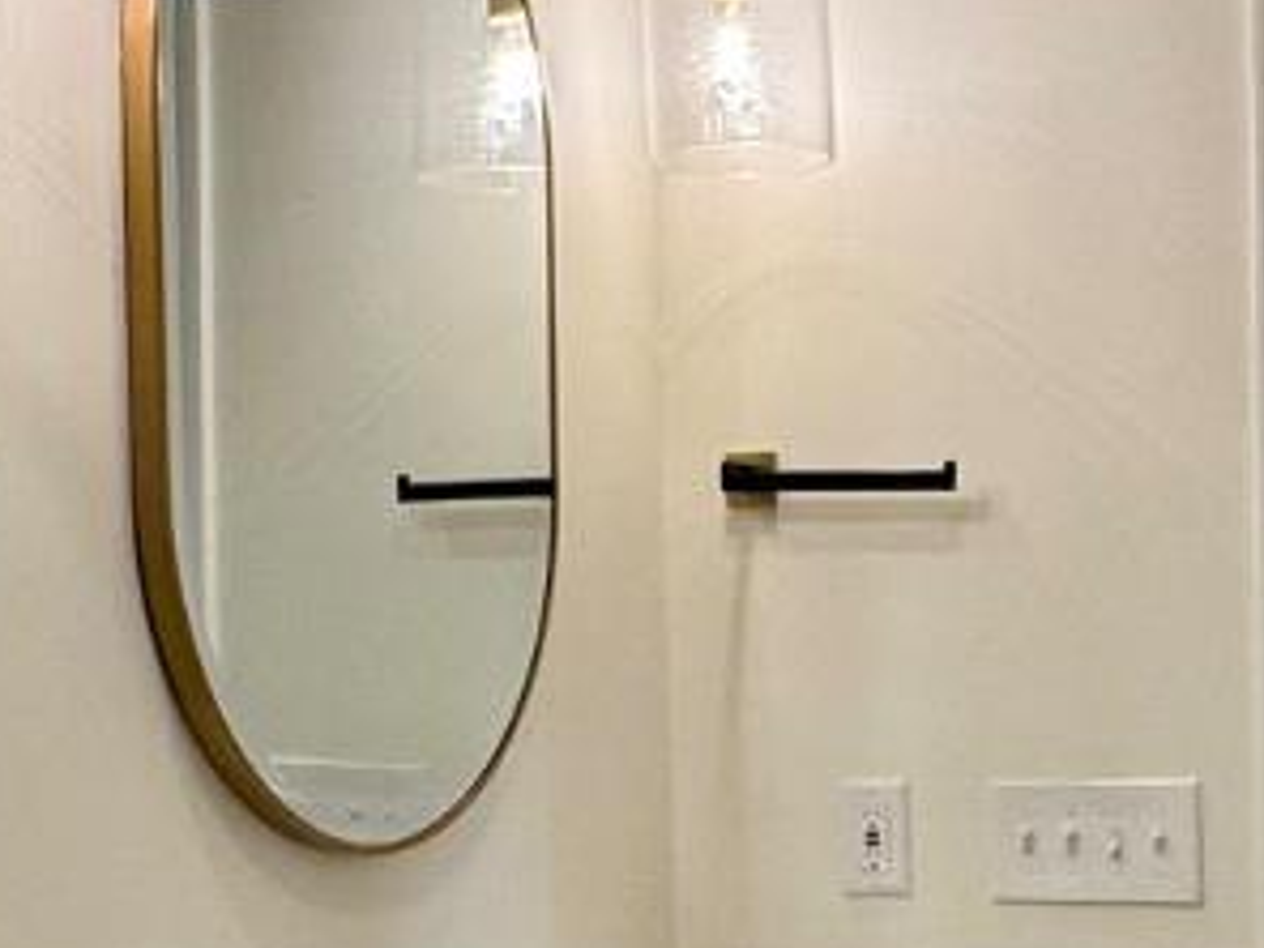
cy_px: 745
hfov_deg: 27.3
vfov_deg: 20.5
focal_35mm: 71
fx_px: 2593
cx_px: 820
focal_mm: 2.22
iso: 125
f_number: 2.2
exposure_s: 1/120
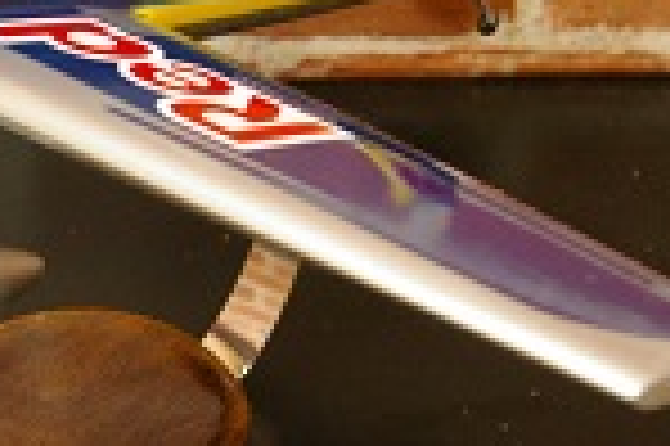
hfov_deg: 15.5
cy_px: 135
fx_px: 2417
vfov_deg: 10.5
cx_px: -20
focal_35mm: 130
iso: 800
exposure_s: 1/20
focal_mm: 28
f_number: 5.6
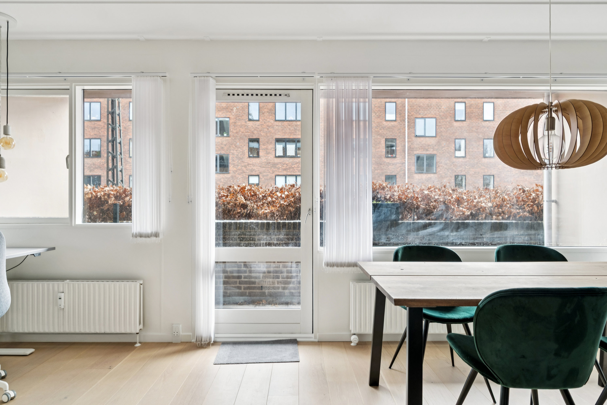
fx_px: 357
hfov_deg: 80.8
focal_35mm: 21
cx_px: 304
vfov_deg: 59.1
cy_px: 202
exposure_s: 1/6
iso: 250
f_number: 7.1
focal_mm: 14.1
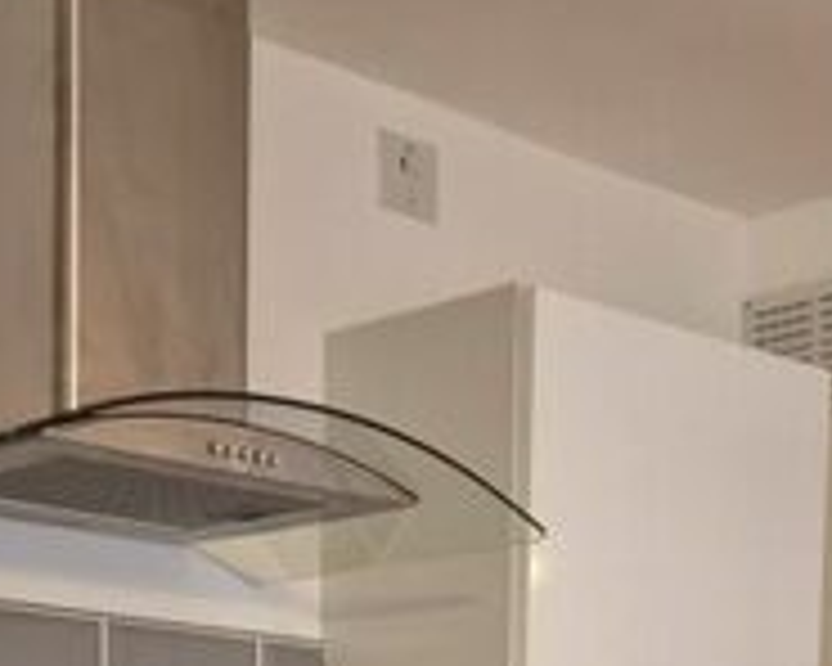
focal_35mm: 85
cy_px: 1051
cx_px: 522
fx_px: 2093
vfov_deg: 16.2
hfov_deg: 22.4
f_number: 1.8
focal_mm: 6.4
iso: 500
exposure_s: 1/100
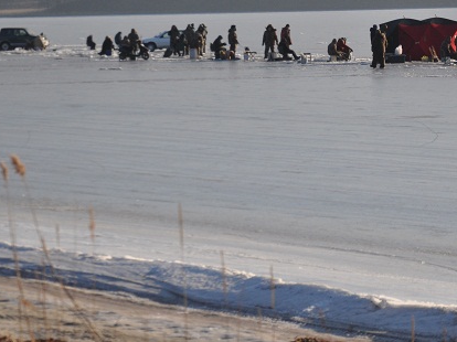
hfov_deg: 8.8
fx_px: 2955
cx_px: 252
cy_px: 41
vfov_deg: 6.6
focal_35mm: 224
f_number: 6.3
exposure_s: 1/640
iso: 400
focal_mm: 75
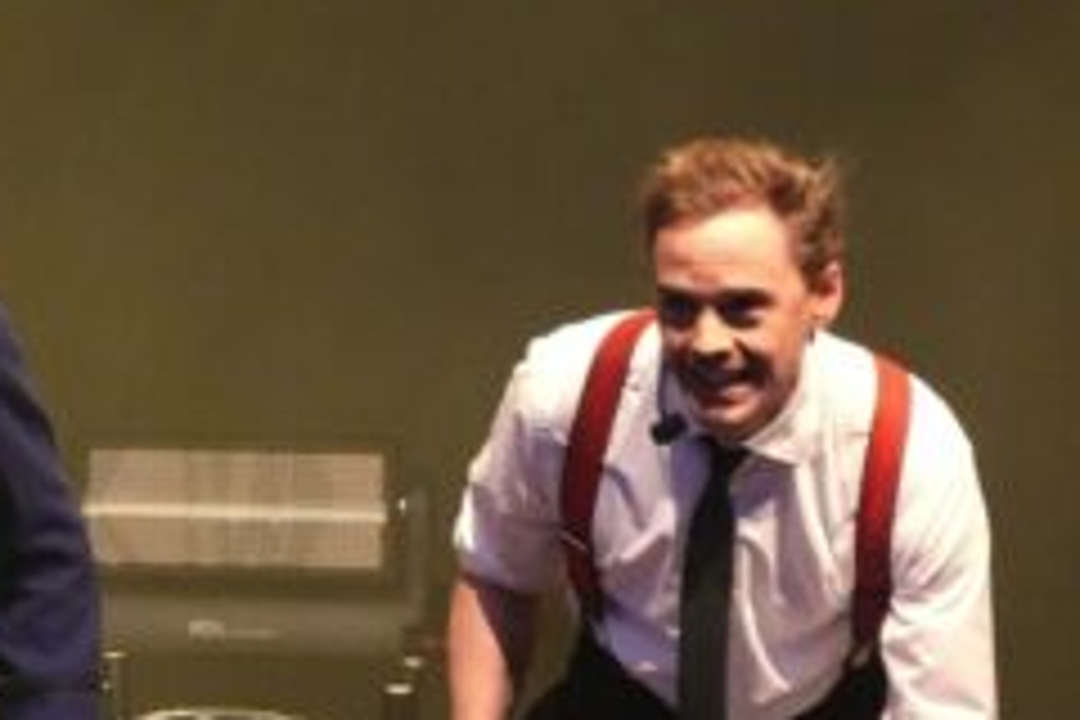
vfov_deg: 1.4
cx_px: -135
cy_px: 230
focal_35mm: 984
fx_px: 29506
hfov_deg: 2.1
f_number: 6.3
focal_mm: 205
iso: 6400
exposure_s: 1/200
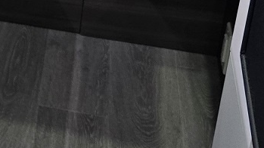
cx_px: -174
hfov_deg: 16.4
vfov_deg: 9.9
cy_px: -128
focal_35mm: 115
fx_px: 805
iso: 160
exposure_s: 1/120
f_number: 1.7
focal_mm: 6.3
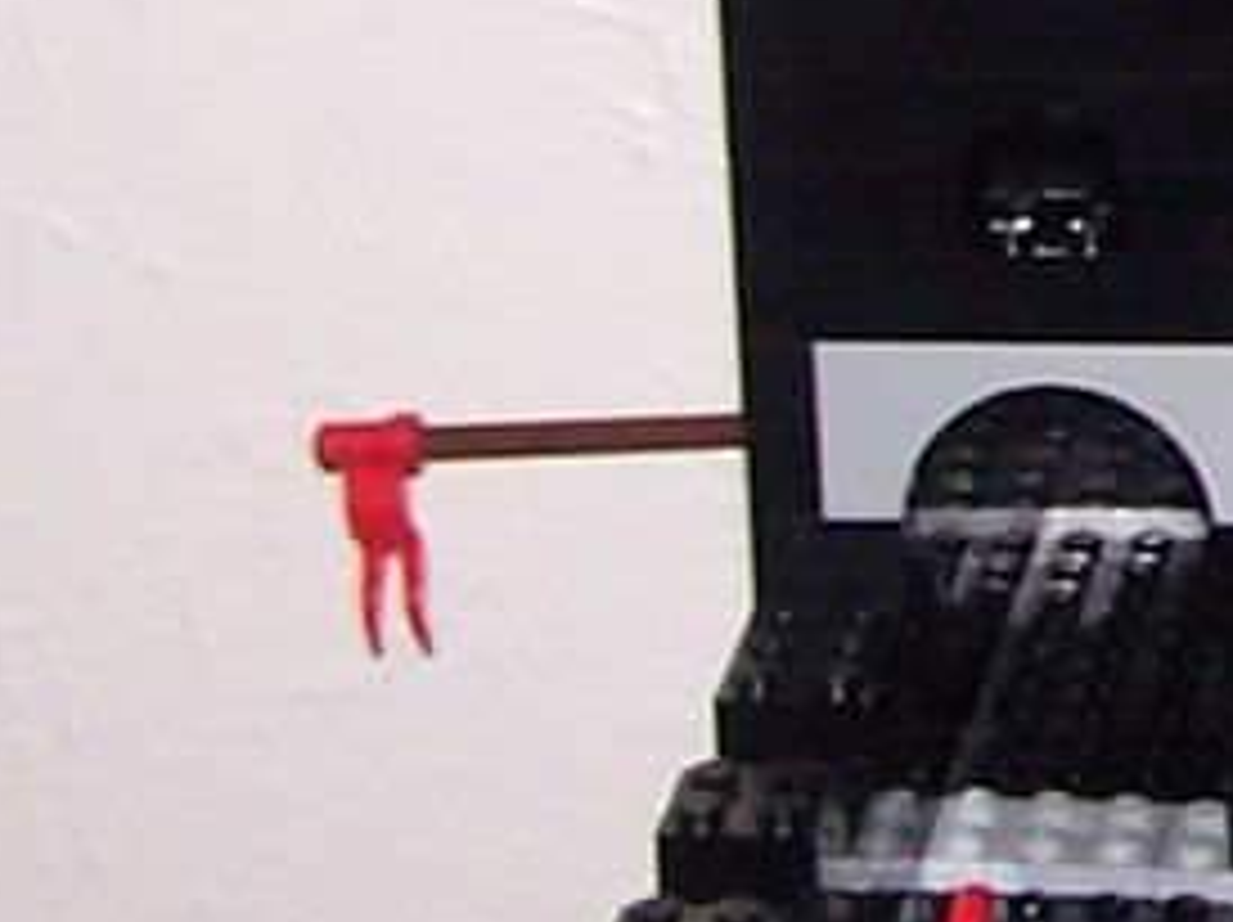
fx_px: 8185
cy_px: -121
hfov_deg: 8.2
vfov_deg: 6.4
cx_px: 2538
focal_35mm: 230
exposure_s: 1/60
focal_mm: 6.3
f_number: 2.8
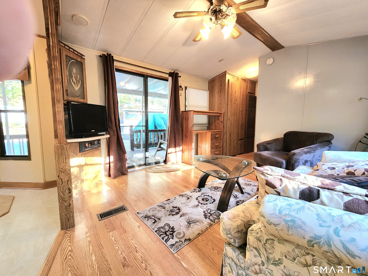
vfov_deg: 89.9
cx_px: 184
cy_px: 138
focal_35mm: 13
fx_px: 138
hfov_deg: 106.2
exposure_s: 1/60.2
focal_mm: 2.2
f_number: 2.2
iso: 320
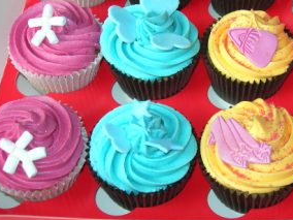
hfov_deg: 31.9
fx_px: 508
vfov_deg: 24.4
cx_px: 201
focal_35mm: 60
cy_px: 83
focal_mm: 7.8
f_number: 2.8
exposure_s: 1/30
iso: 64
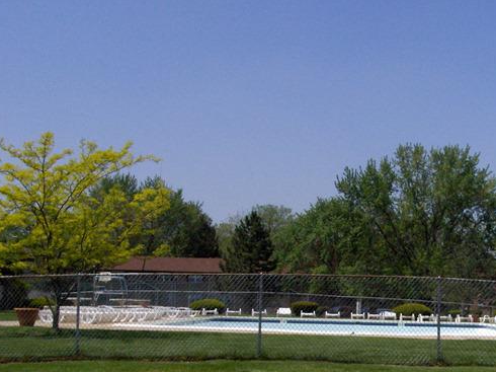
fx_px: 1160
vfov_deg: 18.2
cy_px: 226
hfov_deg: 24.1
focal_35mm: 81
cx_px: 316
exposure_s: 1/2041
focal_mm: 10.19
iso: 100
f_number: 5.6
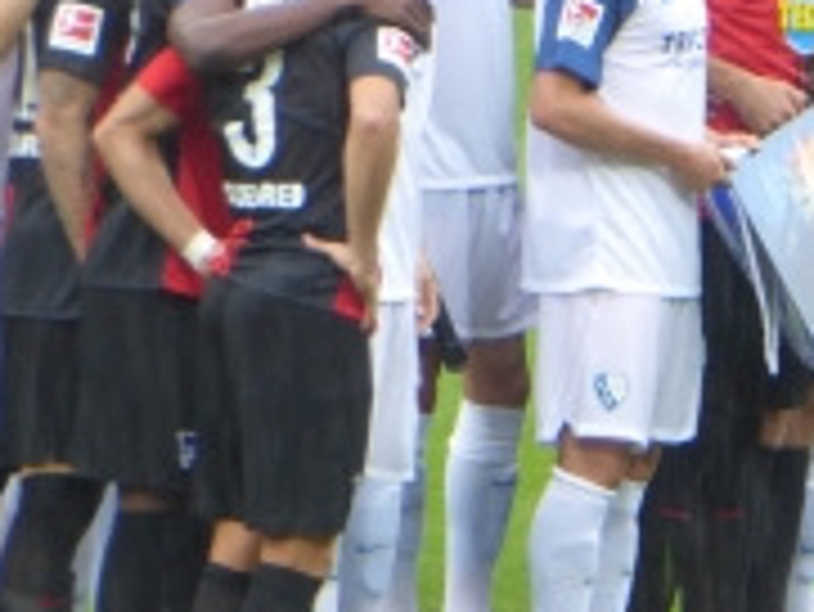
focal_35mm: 1788
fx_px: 42073
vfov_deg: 0.8
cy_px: 216
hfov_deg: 1.1
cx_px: 630
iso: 320
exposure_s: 1/125
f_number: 6.4
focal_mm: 129
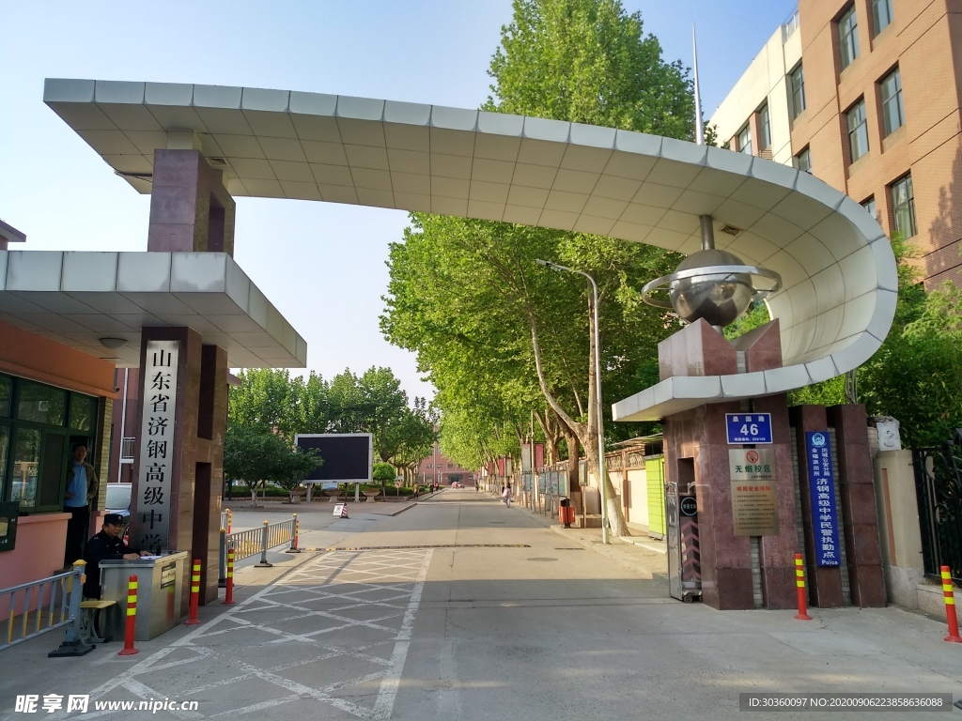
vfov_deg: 61.1
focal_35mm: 22
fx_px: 611
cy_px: 360
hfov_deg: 76.4
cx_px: 481
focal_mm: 3.81
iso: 125
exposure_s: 1/234
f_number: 2.2
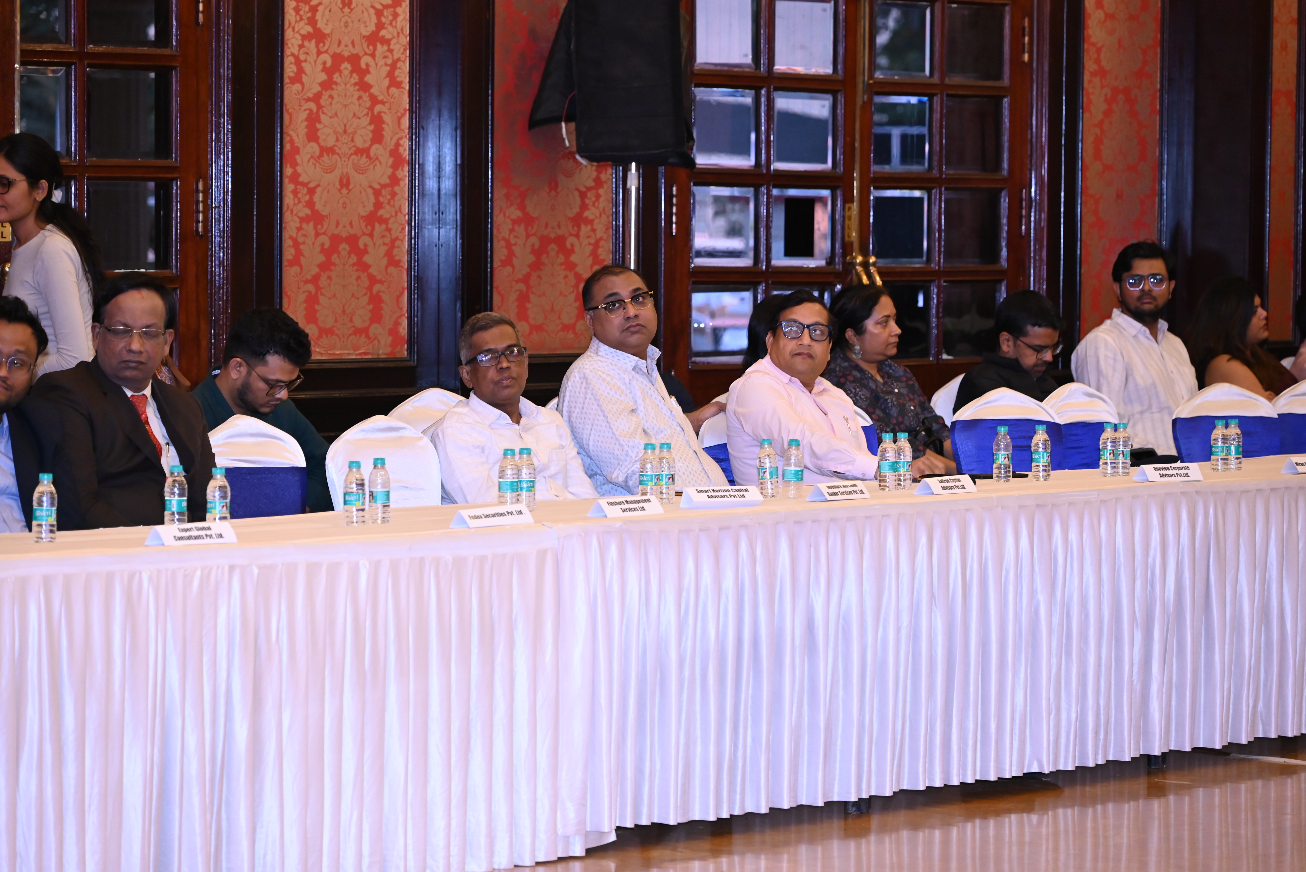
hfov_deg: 17.1
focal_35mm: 120
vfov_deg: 11.4
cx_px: 653
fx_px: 4355
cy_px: 436
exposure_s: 1/125
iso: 2500
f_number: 4.5
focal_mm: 120
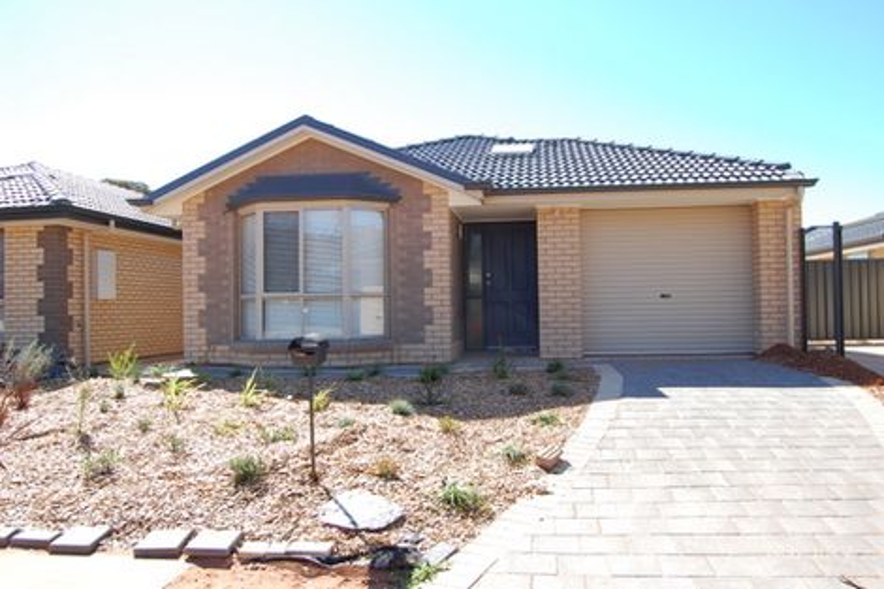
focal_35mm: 27
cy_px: 294
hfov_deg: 67.4
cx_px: 442
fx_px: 663
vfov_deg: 47.9
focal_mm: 18
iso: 200
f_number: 7.1
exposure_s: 1/200
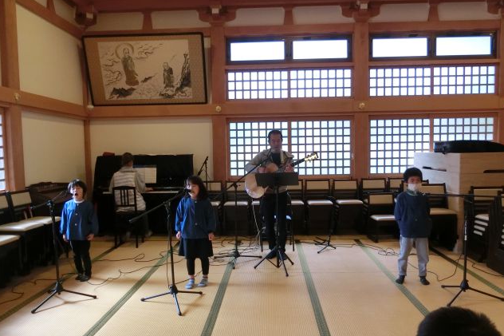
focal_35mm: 31
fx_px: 434
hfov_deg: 60.3
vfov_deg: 42.2
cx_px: 251
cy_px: 186
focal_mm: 5.2
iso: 400
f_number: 3.7
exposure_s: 1/50
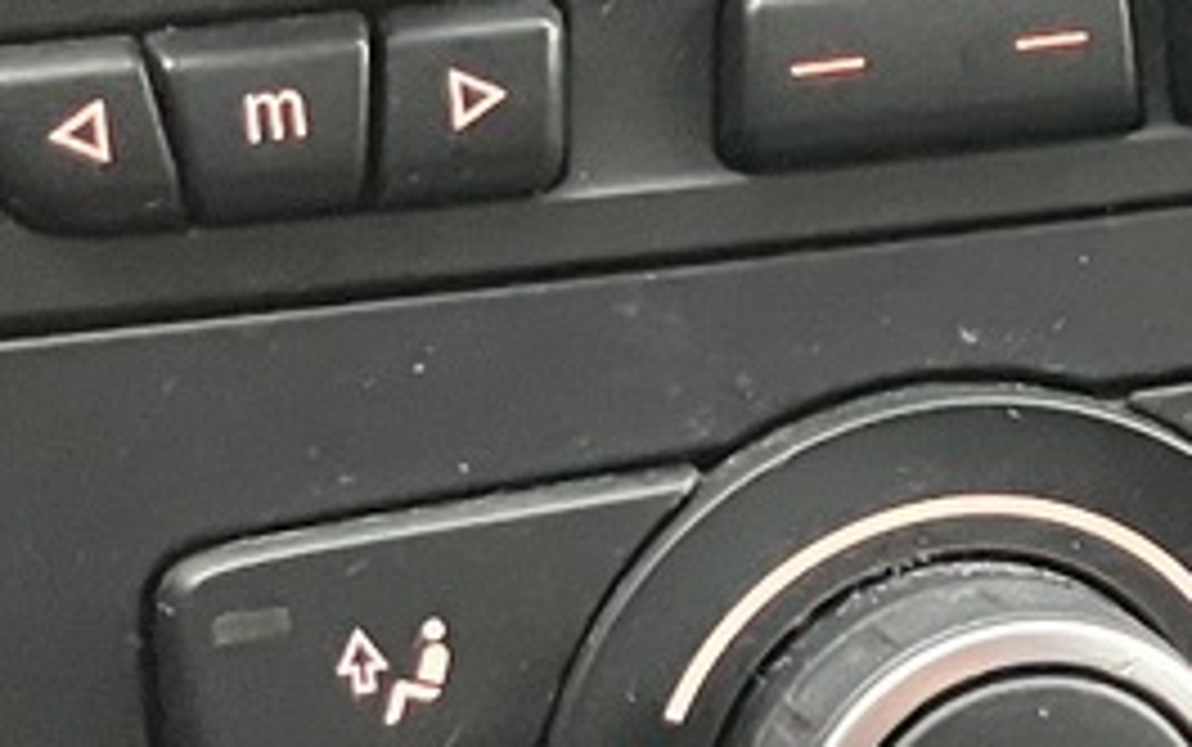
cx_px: 1682
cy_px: 346
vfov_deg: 8.2
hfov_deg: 12.5
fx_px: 5234
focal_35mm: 161
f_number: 1.8
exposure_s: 1/31
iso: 400
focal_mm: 3.99
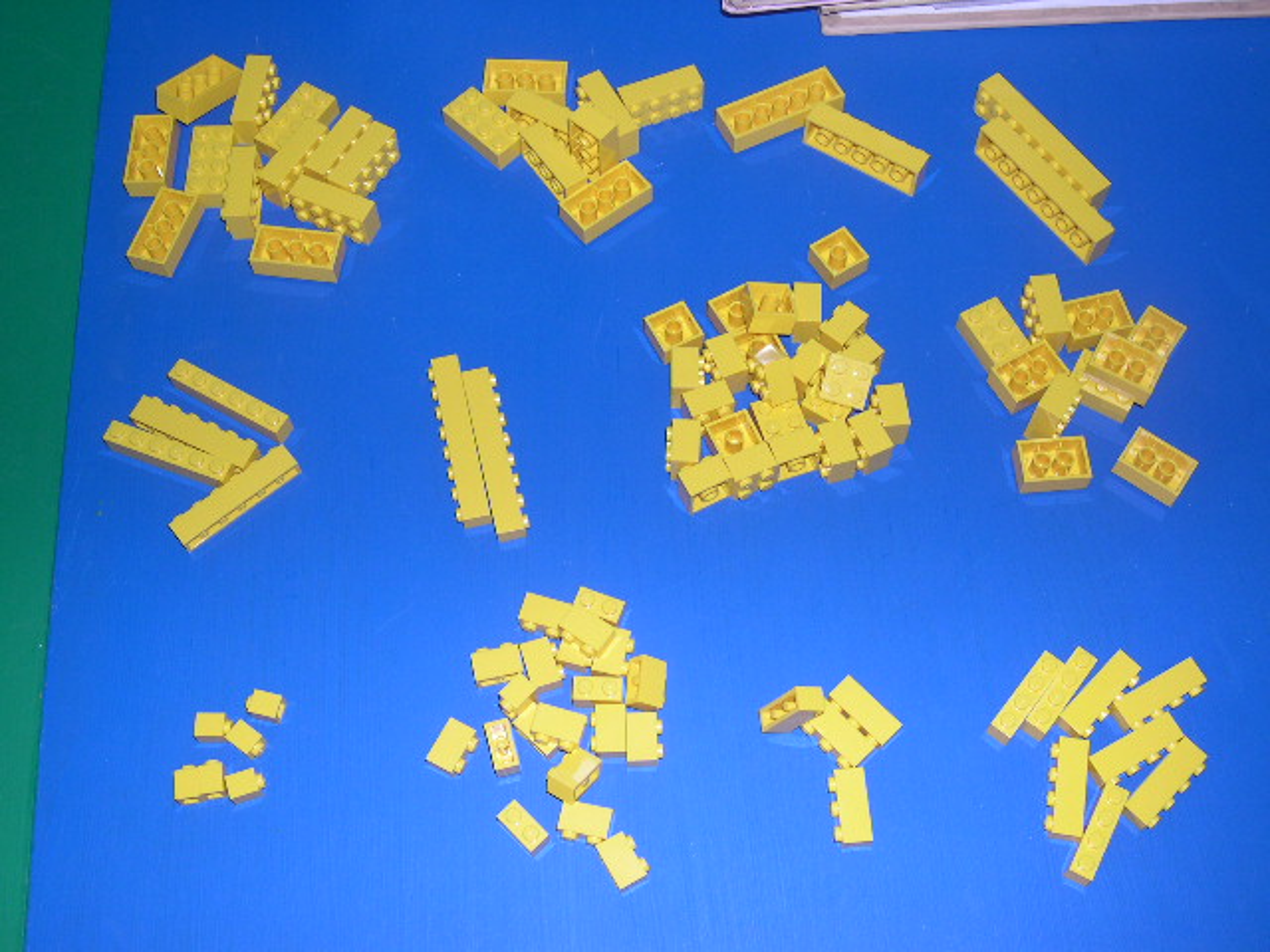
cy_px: 476
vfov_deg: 34.3
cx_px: 635
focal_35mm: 42
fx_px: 1541
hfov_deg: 44.8
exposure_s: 1/60
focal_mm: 9
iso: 100
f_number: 2.9
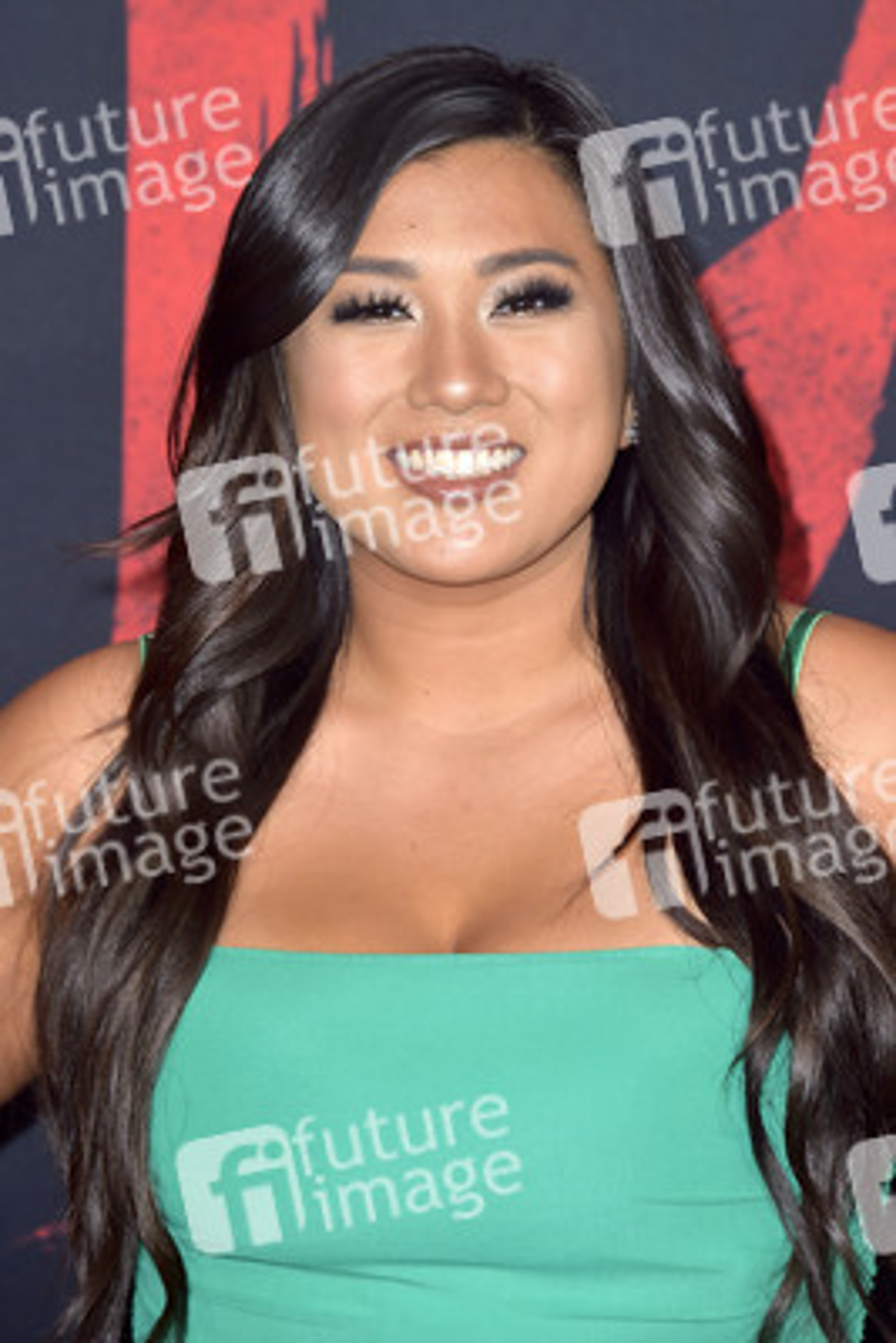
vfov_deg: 12.1
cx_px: 448
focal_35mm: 170
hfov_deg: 8.1
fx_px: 6341
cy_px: 672
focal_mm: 170
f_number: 7.1
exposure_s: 1/250
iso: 400
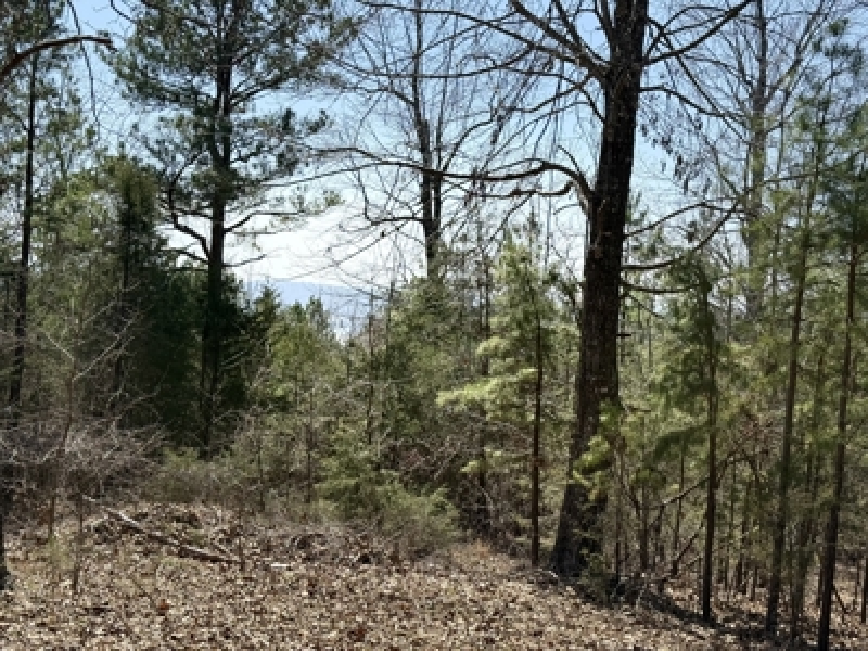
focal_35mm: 48
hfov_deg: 39.7
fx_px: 1204
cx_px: 434
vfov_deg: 30.3
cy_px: 326
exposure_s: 1/5208
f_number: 1.78
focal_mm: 6.76
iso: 100
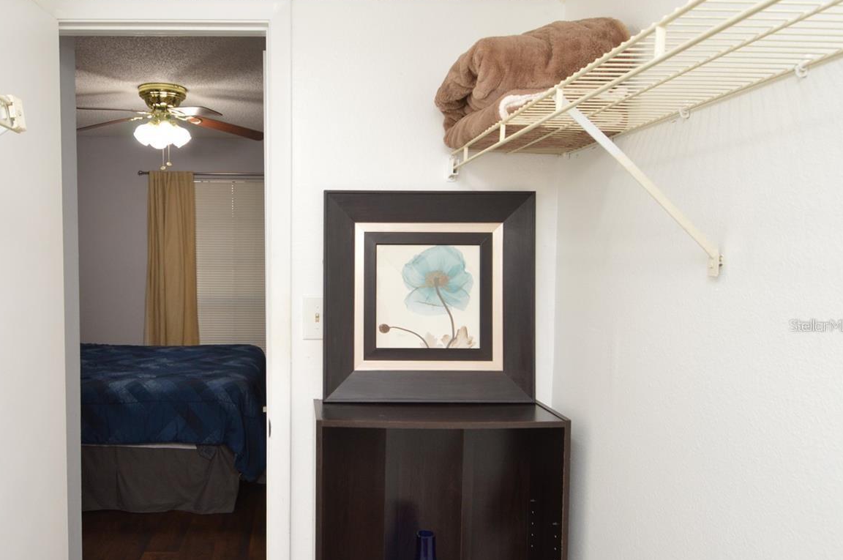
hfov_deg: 69.3
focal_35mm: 25
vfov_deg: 50.9
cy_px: 325
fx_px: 585
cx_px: 273
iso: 400
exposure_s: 1/60
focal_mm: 12
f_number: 4
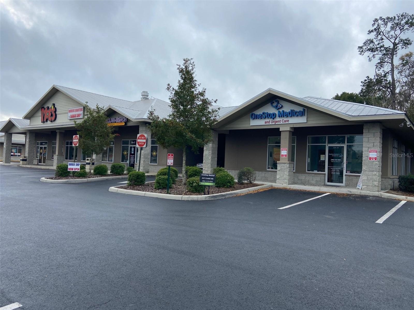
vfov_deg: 53.1
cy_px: 155
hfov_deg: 67.3
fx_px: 311
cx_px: 207
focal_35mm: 26
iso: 32
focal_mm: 4.25
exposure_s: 1/748
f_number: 1.8
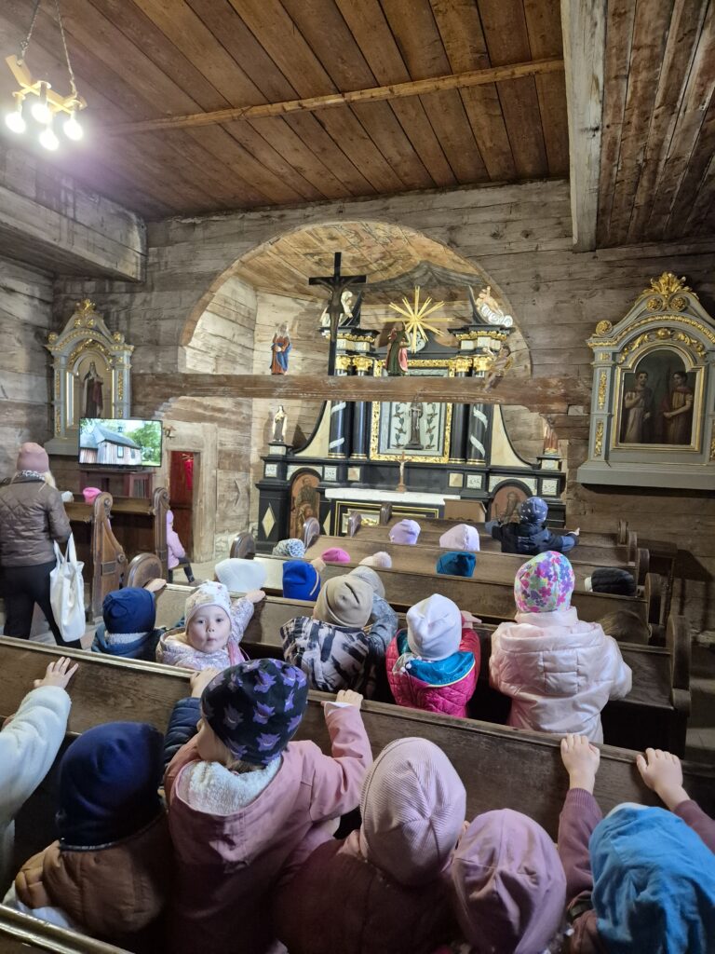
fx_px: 633
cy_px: 477
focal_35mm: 23
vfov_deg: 73.9
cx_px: 358
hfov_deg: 58.9
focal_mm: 5.4
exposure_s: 1/100
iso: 1250
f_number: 1.8
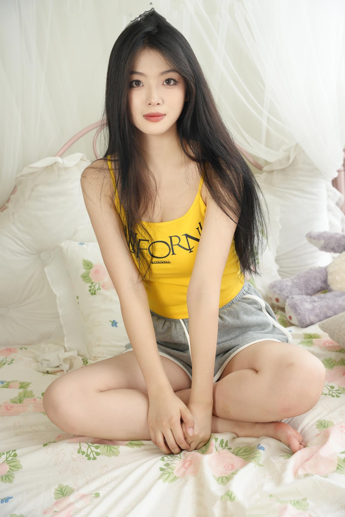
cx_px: 172
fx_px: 679
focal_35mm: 47
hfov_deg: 28.5
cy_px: 258
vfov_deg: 41.8
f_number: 4.5
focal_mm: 47.2
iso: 200
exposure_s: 1/50
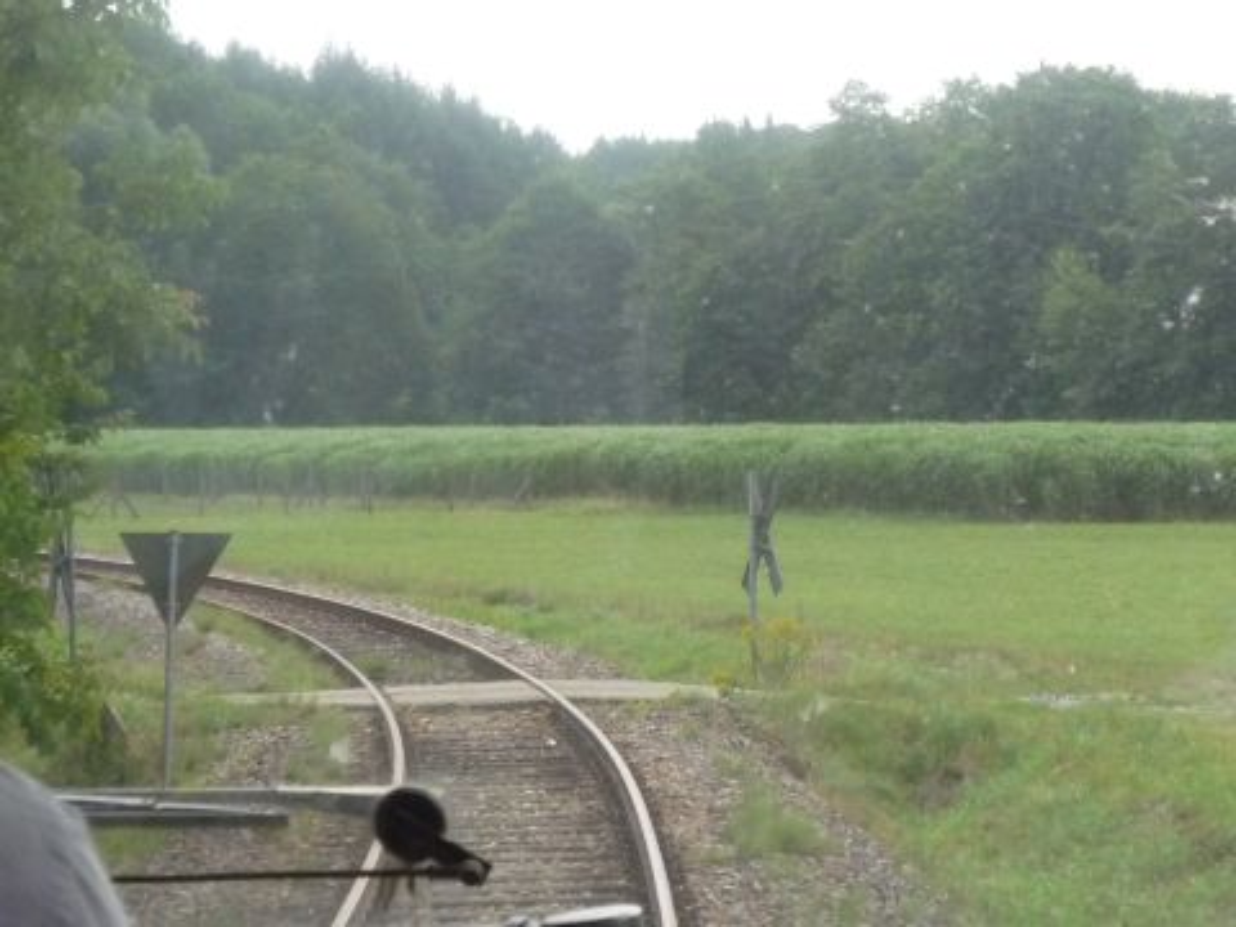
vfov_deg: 11.1
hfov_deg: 14.7
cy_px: 464
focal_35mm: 134
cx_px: 618
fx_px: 4785
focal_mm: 13.6
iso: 400
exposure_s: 1/640
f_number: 6.3
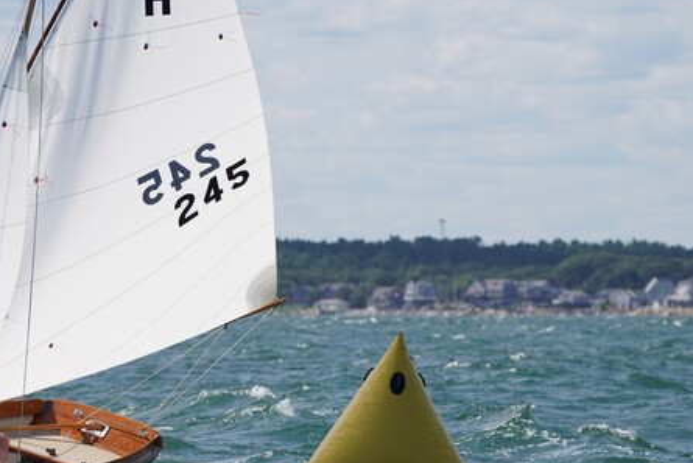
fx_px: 8723
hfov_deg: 4.5
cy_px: 135
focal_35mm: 453
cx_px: 260
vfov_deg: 3.0
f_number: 5
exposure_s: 1/1600
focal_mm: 168
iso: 200
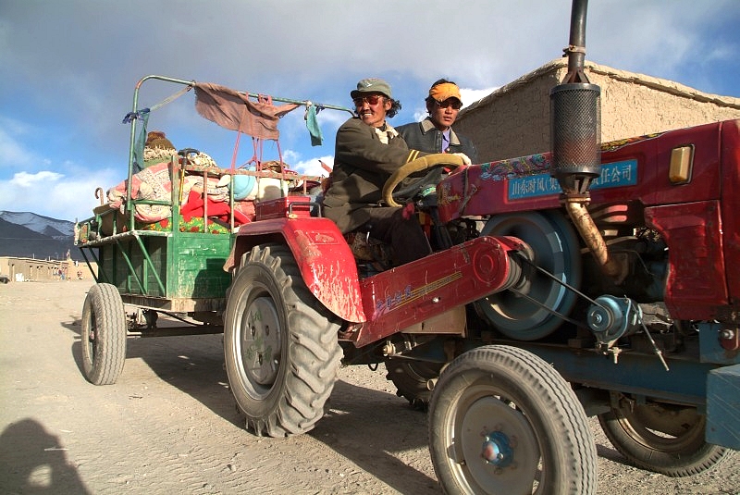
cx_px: 370
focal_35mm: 27
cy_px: 248
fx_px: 555
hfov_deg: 67.3
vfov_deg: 48.0
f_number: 8
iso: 200
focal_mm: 18
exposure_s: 1/250
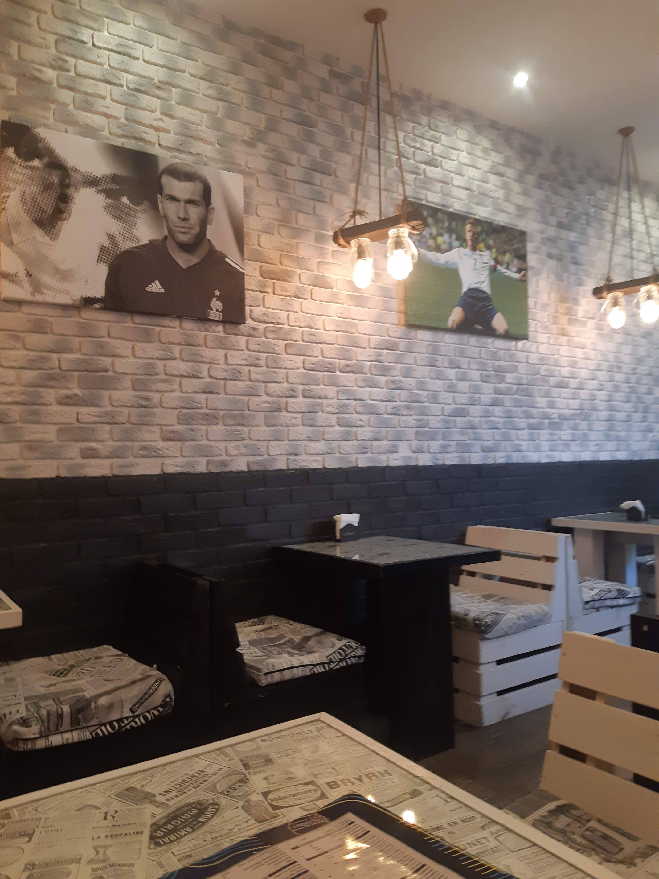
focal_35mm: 26
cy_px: 440
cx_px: 330
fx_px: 660
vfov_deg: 67.3
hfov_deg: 53.1
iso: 200
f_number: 1.7
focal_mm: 3.93
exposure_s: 1/50
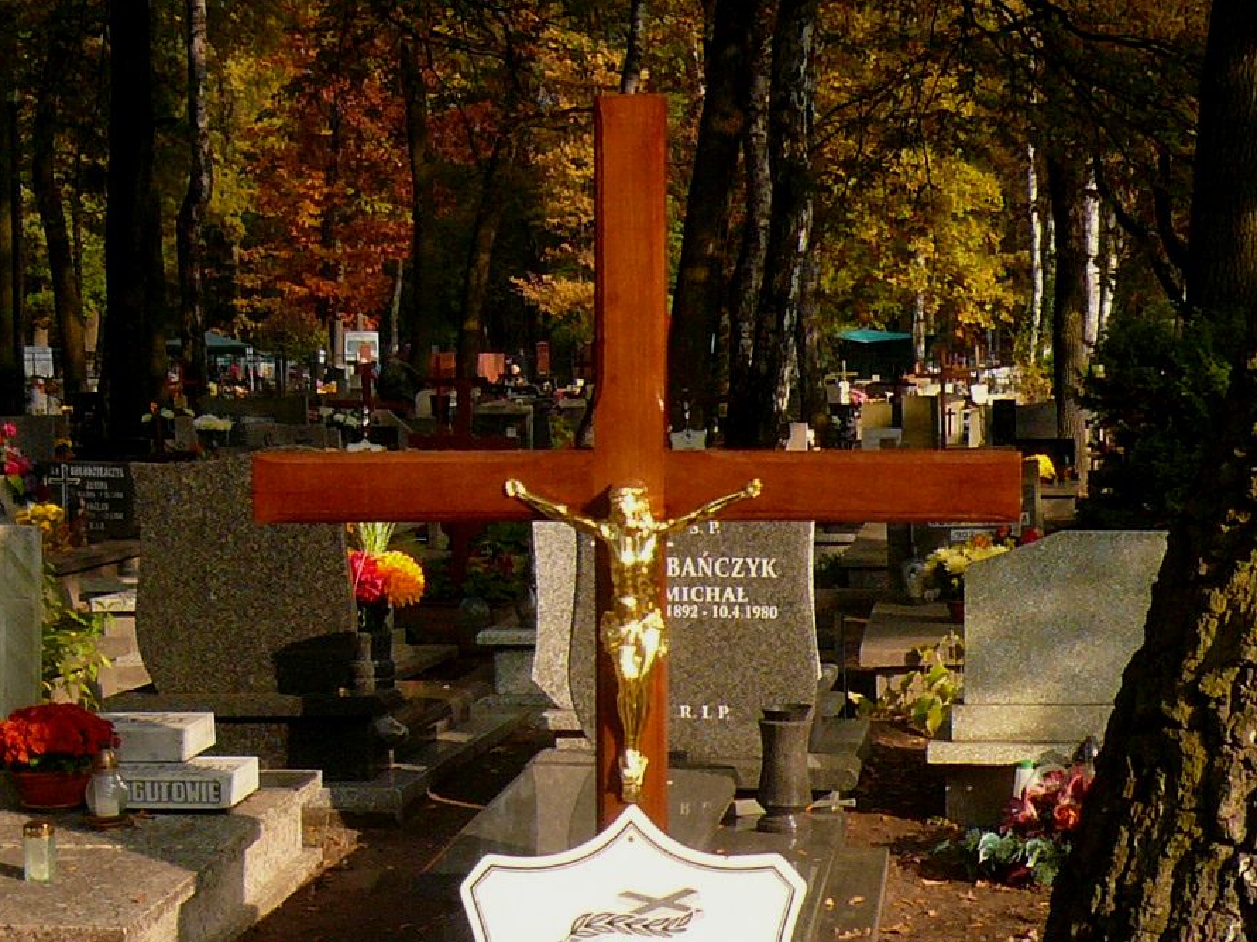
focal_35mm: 79
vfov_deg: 18.6
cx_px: 749
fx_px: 2868
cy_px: 680
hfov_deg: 24.7
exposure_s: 1/640
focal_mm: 4.7
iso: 100
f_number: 2.8
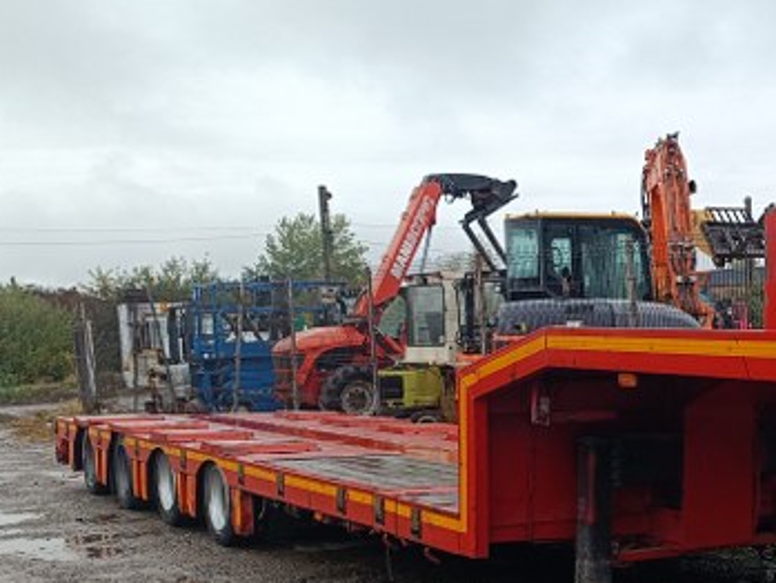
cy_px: 445
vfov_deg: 26.2
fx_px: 1233
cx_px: 785
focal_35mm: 55
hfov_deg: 32.1
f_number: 1.88
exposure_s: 1/115
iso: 52
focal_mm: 5.59
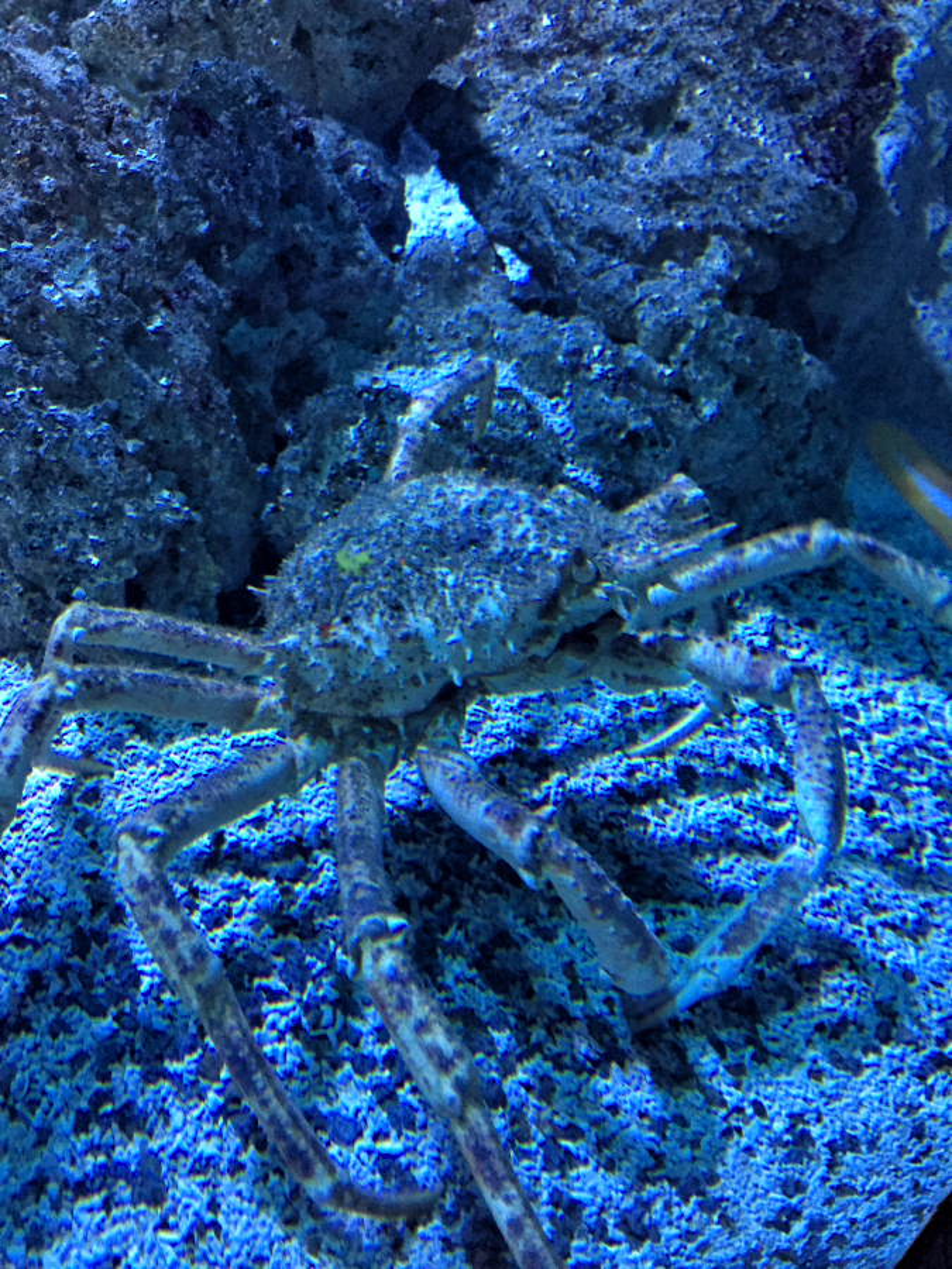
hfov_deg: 48.2
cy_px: 634
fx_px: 1063
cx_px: 476
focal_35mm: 29
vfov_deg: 61.7
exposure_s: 1/17
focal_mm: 4.15
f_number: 2.2
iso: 250
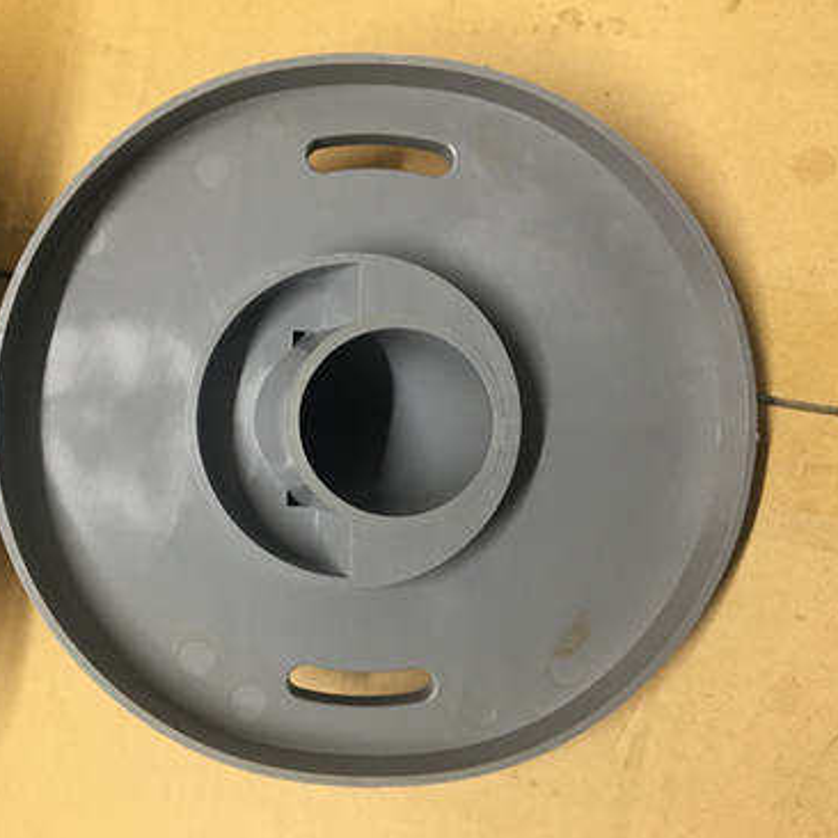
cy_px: 425
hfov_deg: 46.8
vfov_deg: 47.2
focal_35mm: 35
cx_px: 321
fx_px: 959
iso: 125
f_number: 2.2
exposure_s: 1/33
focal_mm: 4.15
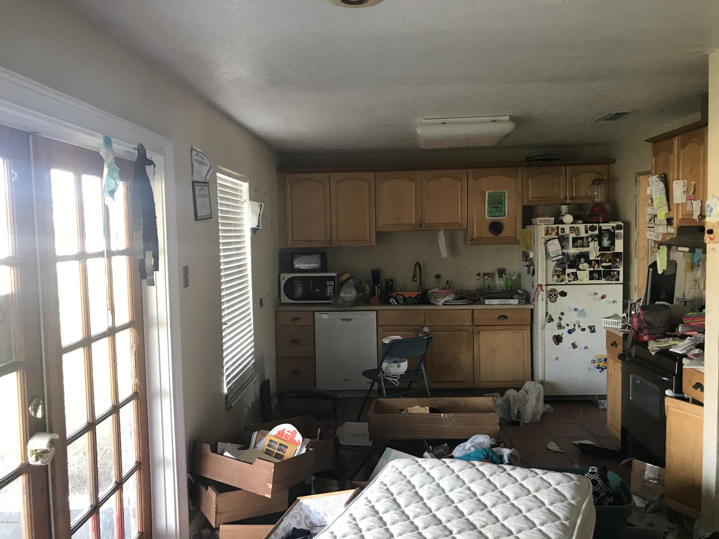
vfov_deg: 49.7
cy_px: 270
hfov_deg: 63.4
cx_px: 360
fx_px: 582
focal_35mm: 28
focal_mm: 3.99
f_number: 1.8
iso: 32
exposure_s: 1/24
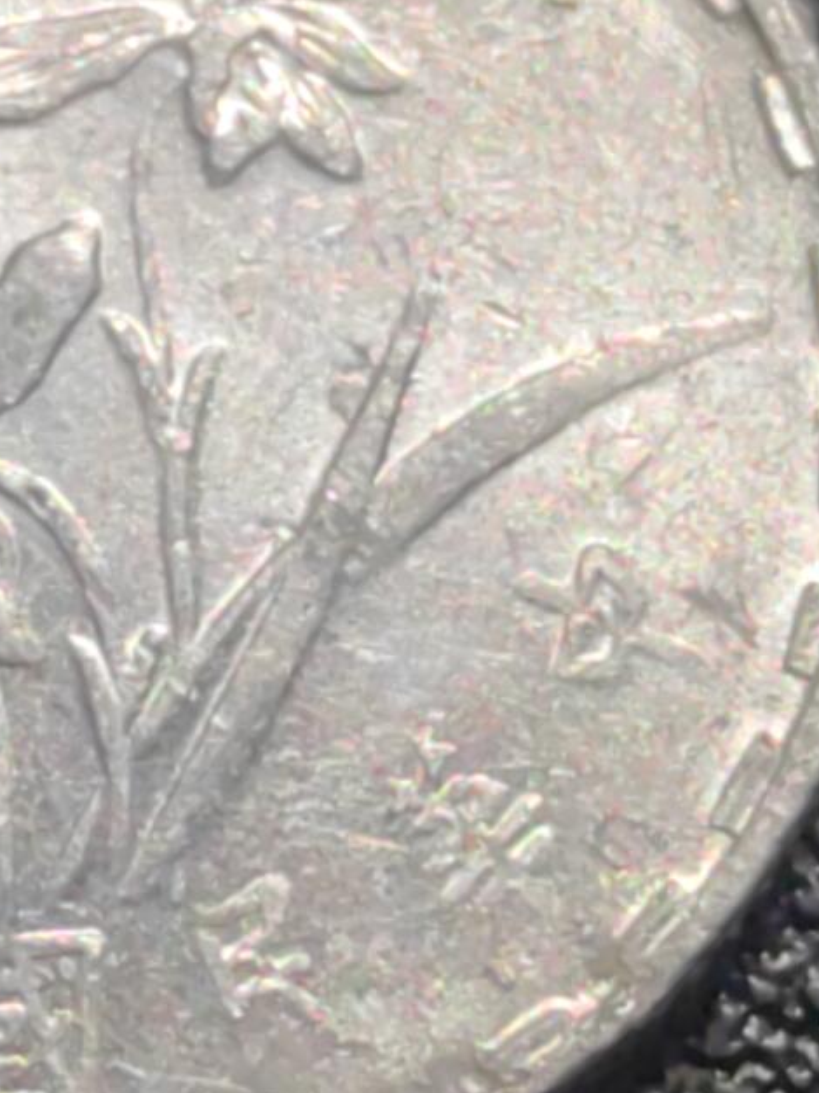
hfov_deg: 5.1
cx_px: -23
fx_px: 9246
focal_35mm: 293
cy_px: 384
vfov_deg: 6.8
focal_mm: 5.75
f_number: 2
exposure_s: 1/197
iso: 50
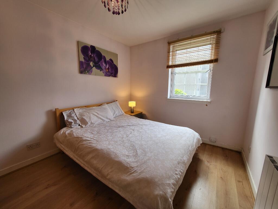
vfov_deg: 89.9
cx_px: 139
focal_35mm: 13
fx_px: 104
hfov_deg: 106.2
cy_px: 104
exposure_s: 1/50
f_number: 2.2
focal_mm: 1.74
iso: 40
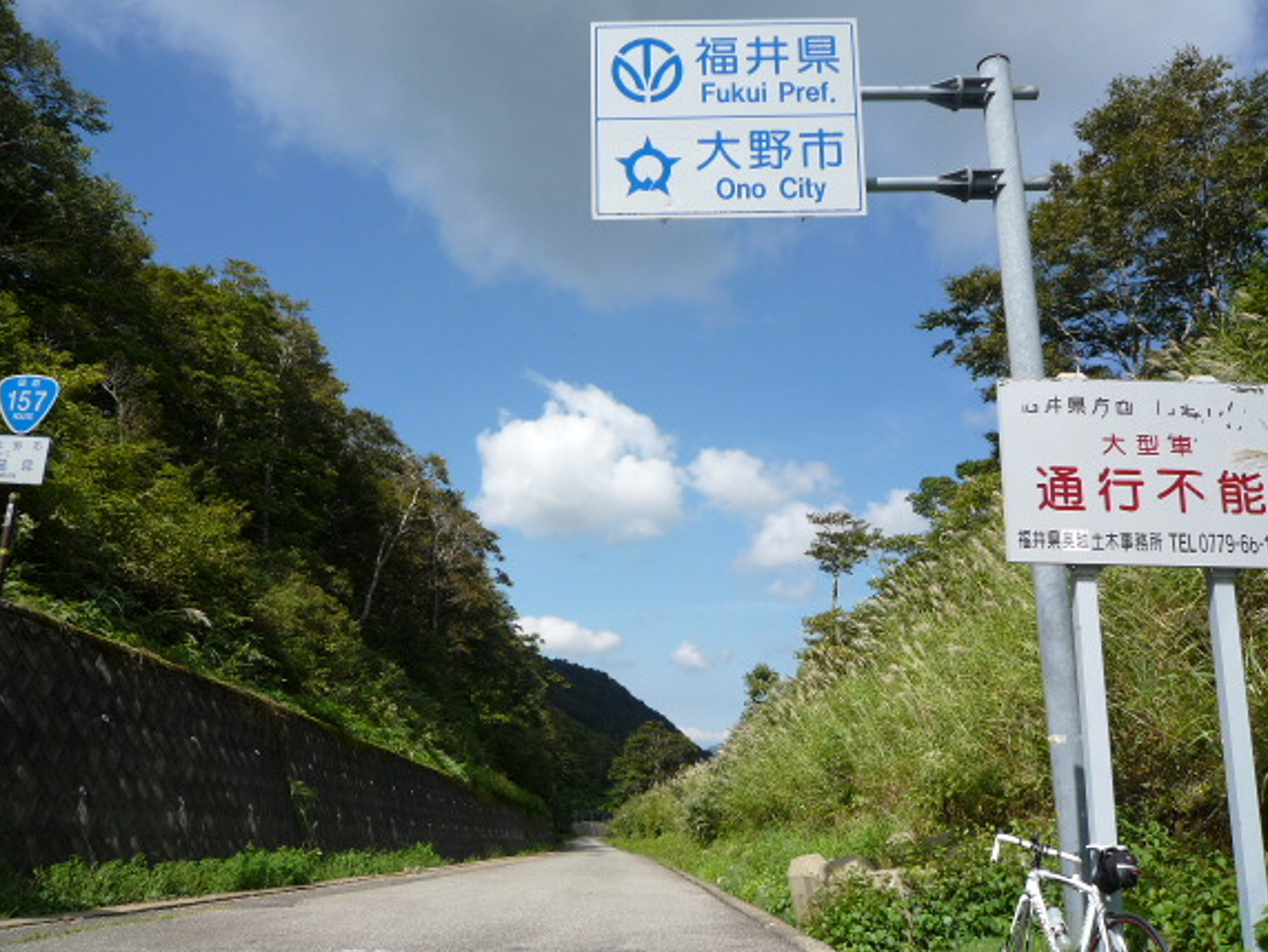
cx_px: 628
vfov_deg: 49.8
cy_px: 497
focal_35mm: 28
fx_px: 1026
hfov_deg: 63.4
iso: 100
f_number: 4
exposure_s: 1/800
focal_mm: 4.4
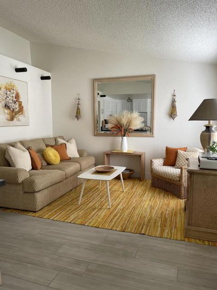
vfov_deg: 67.3
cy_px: 145
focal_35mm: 26
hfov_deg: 53.1
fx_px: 217
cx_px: 108
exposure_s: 1/121
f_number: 1.6
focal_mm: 4.2
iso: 80
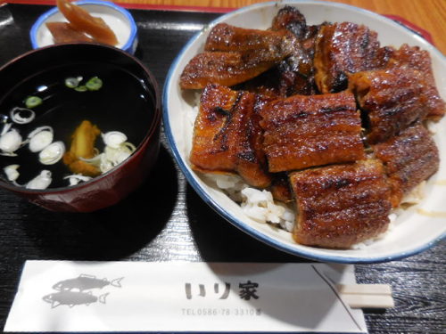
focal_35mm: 25
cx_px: 223
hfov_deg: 69.4
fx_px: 322
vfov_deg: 54.9
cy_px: 167
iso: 400
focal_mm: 4.5
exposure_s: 1/15
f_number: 3.3
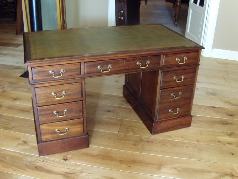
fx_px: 248
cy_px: 90
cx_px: 119
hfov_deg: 51.4
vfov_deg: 39.7
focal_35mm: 36
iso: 400
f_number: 3.6
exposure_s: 1/13
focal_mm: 6.4
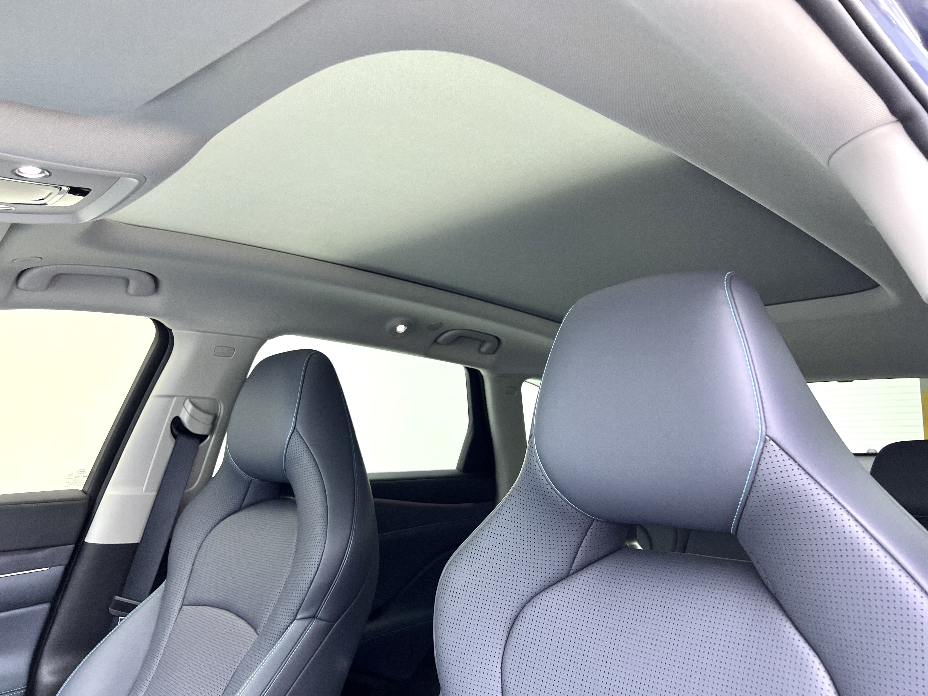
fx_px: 697
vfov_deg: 53.1
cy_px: 348
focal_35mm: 26
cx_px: 464
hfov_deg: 67.3
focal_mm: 5.7
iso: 160
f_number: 1.5
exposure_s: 1/50
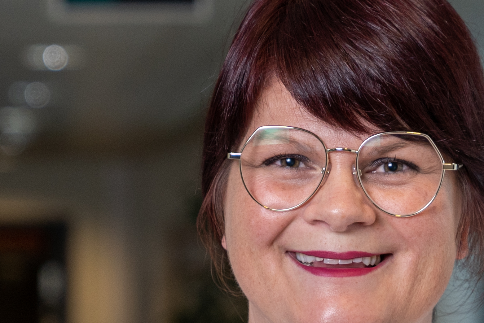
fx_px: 4208
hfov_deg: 6.6
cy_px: 505
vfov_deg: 4.4
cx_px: 305
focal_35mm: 313
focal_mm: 70
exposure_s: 1/160
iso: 250
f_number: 3.5
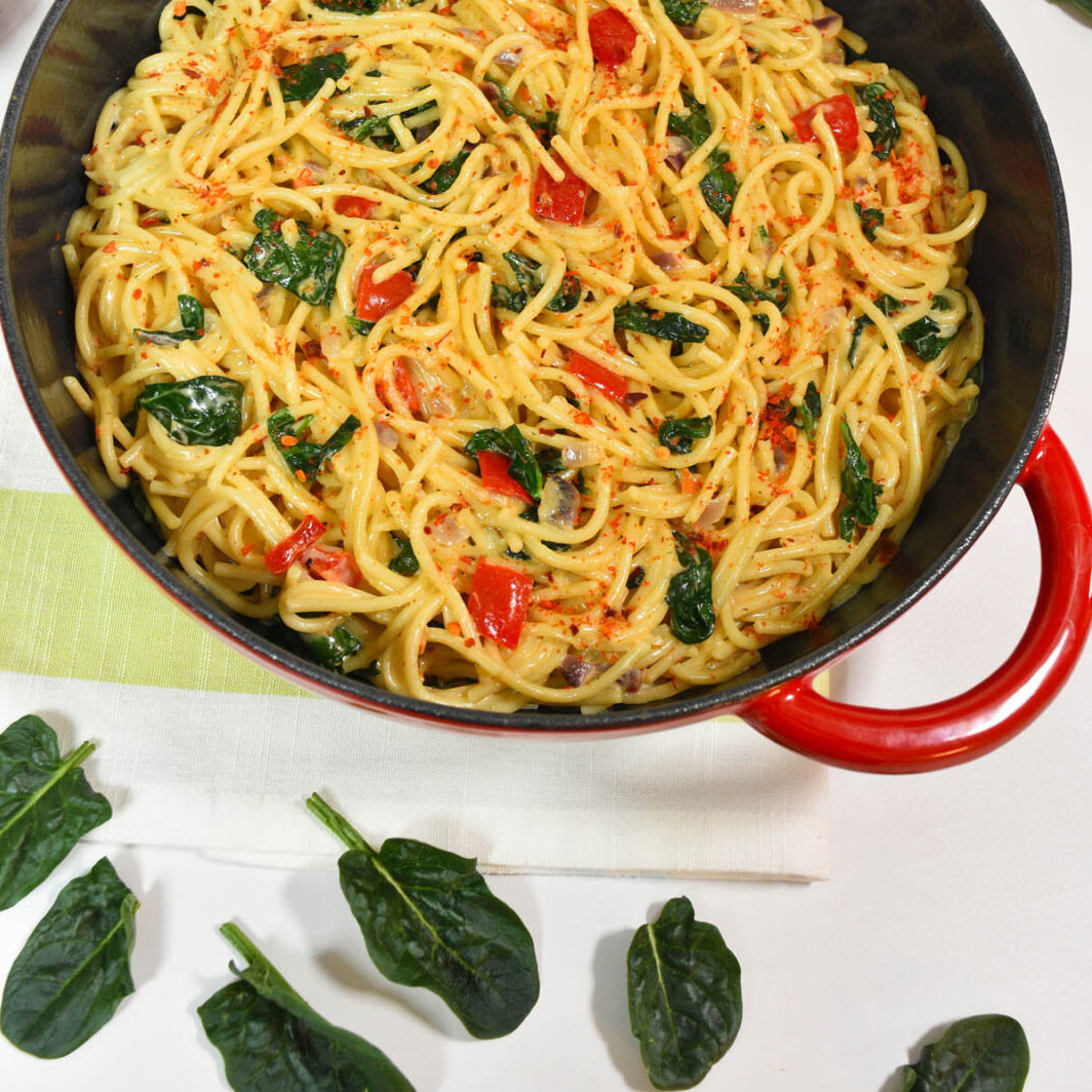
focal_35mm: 46
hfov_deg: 36.8
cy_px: 342
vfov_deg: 36.3
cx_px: 545
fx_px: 1642
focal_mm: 24
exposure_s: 1/60
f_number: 7.1
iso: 1250
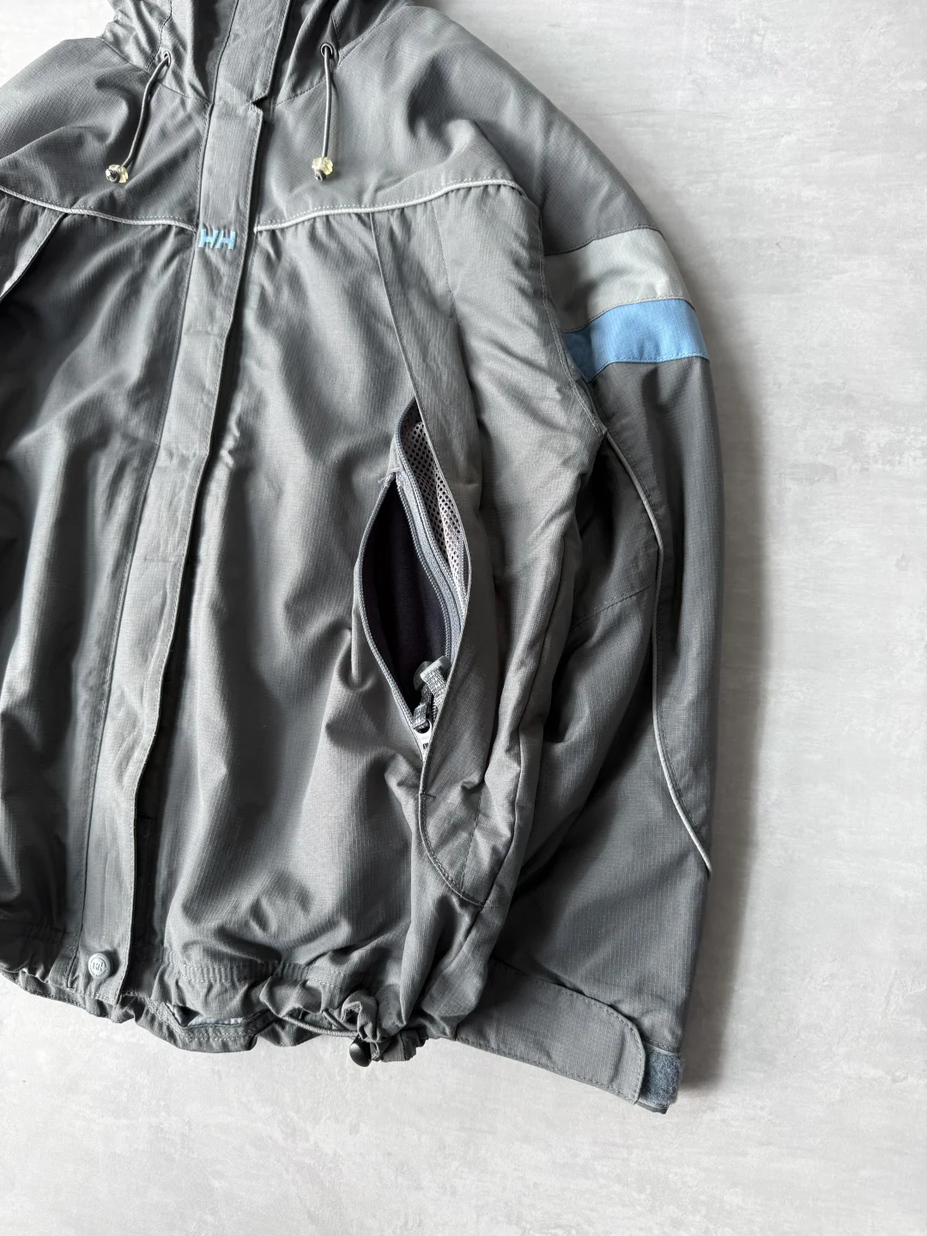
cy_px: 618
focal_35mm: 24
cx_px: 464
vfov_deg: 71.6
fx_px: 857
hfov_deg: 56.8
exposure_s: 1/121
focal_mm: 6.76
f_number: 1.78
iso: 80
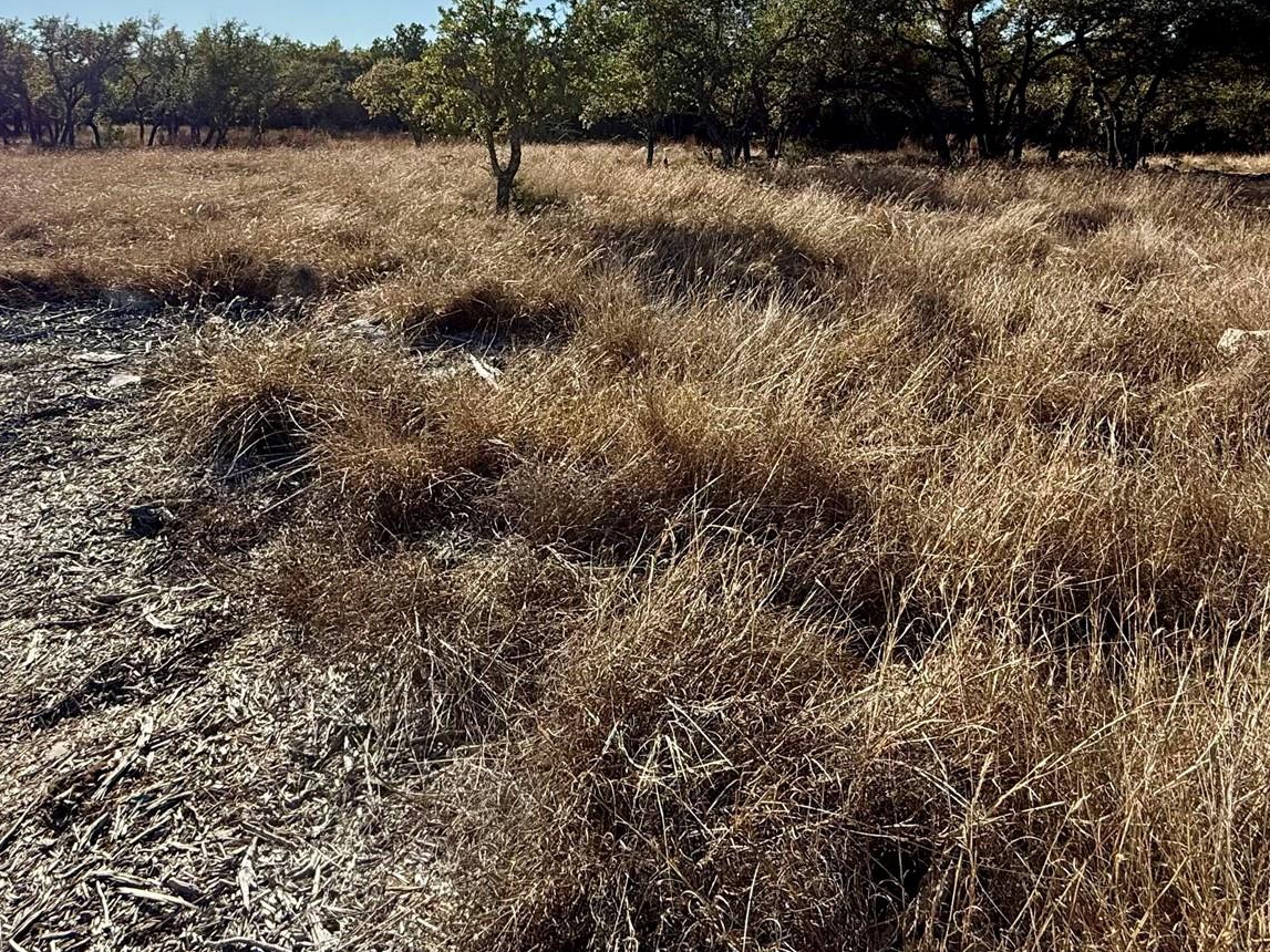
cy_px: 187
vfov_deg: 51.4
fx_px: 917
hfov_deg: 69.4
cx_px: 639
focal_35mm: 25
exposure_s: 1/2165
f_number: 2.2
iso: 50
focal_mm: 2.22
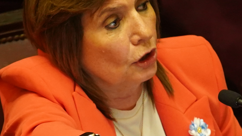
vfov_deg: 1.1
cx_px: 105
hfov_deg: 1.9
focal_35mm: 1133
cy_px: 180
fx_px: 7271
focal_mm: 200
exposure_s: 1/160
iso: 3200
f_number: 4
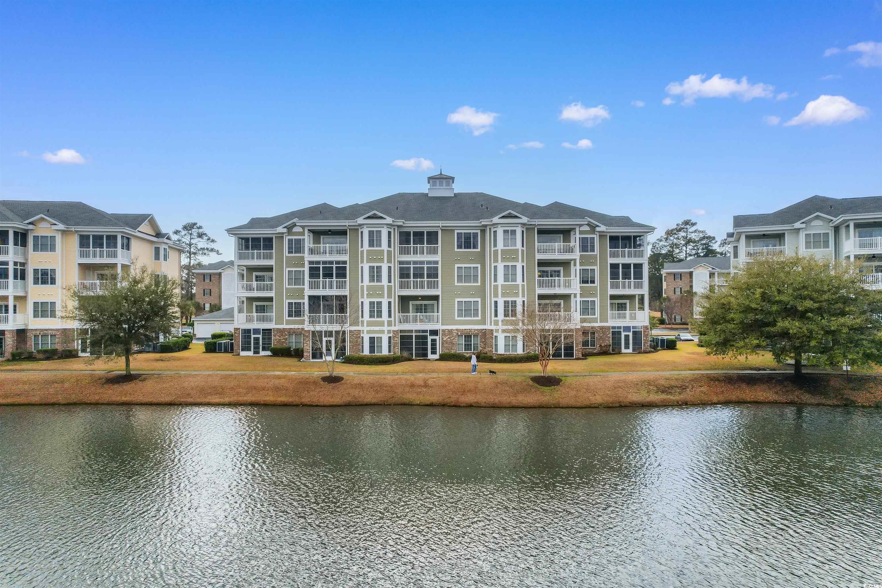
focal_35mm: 22
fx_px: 539
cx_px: 441
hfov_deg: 78.6
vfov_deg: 57.2
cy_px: 294
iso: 100
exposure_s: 1/800
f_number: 2.8
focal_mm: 8.38
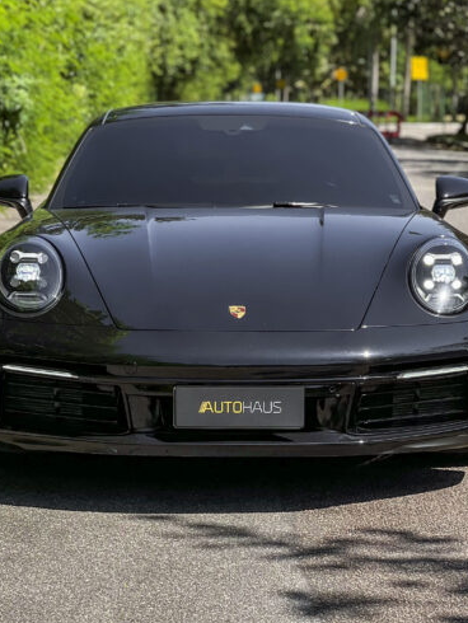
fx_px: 1981
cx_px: 227
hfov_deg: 13.5
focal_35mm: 110
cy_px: 290
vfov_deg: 17.9
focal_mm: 9
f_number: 2.8
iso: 32
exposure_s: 1/336
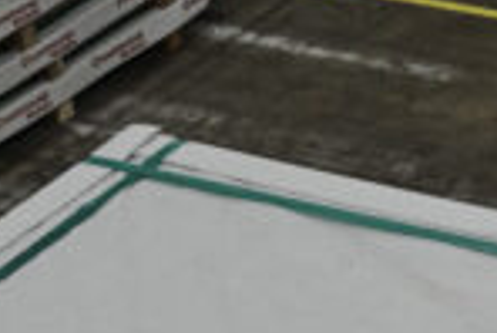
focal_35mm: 187
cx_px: 1021
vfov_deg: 7.2
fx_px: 2584
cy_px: -214
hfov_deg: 10.1
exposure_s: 1/100
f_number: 5
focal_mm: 27
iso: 1000
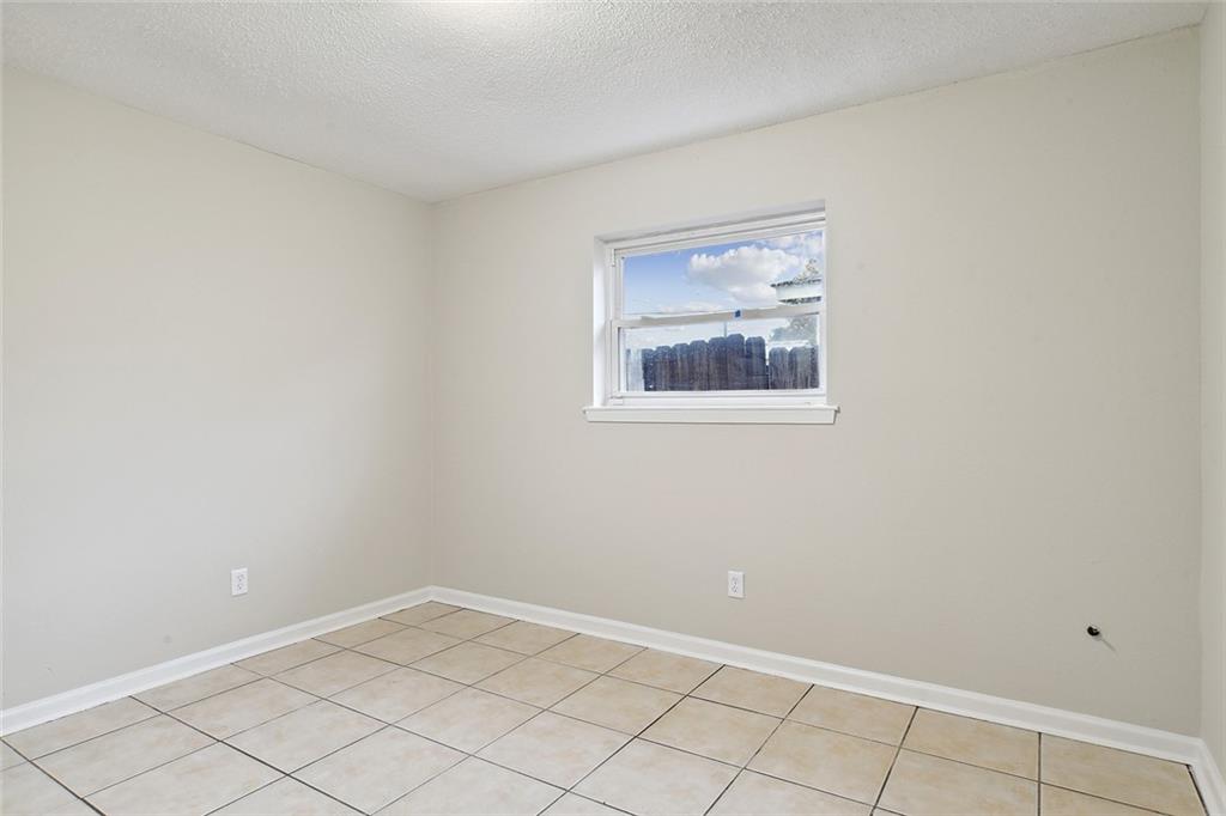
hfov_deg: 84.0
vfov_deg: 61.9
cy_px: 408
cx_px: 613
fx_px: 681
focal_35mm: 20
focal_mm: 20
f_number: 14
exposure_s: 1/4
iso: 400
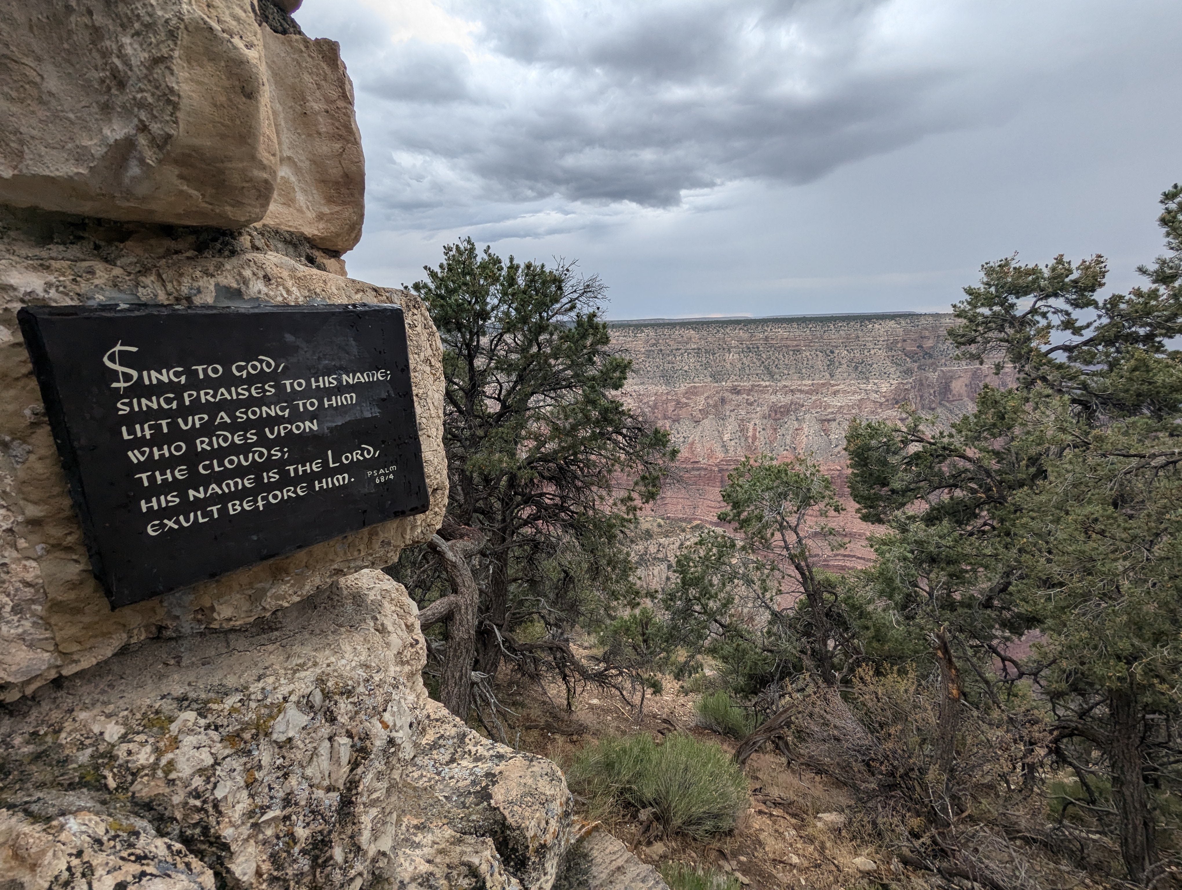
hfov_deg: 94.4
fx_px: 547
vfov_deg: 78.2
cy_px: 445
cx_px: 591
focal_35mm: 16
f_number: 2.2
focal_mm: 2.35
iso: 37
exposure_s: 1/382
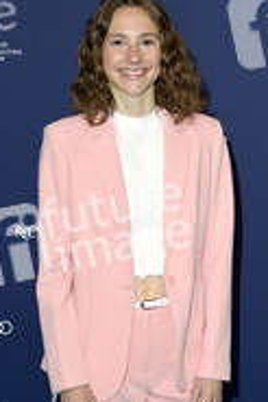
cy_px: 345
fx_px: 1159
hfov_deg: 13.2
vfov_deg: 19.3
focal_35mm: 104
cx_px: 142
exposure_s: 1/250
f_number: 6.3
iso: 640
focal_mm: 48
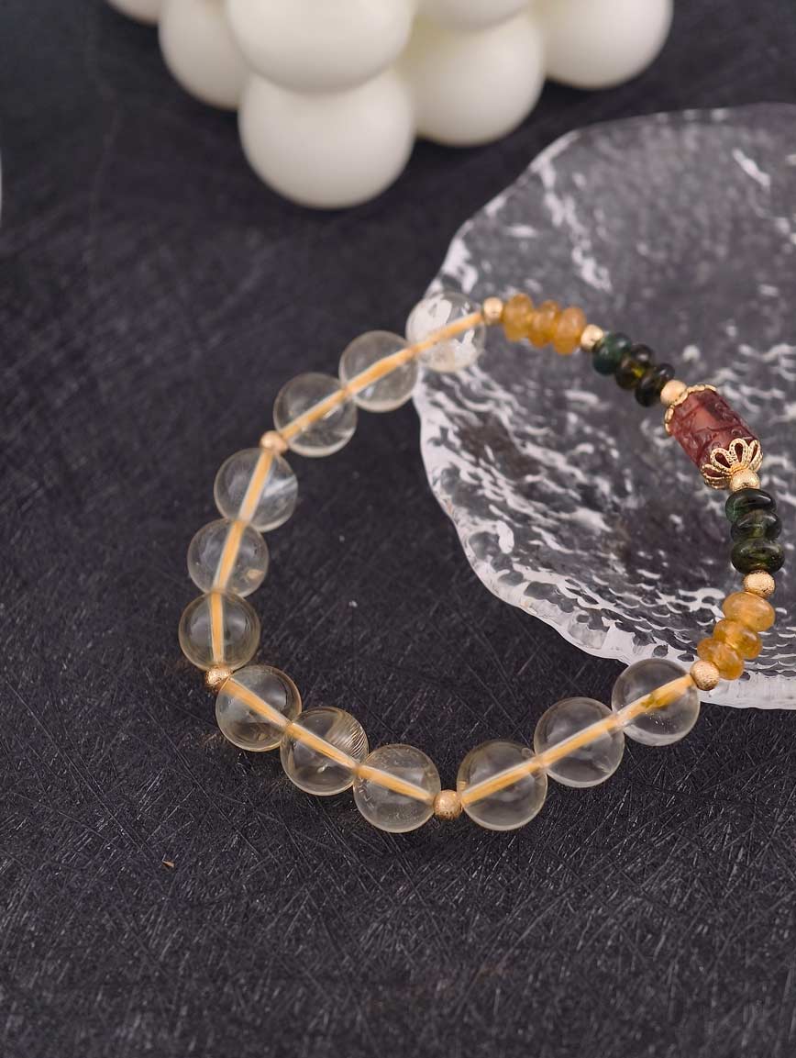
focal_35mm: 85
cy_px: 529
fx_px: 2600
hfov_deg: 17.4
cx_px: 398
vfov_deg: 23.0
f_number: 2.67
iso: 125
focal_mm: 22.48
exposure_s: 1/160
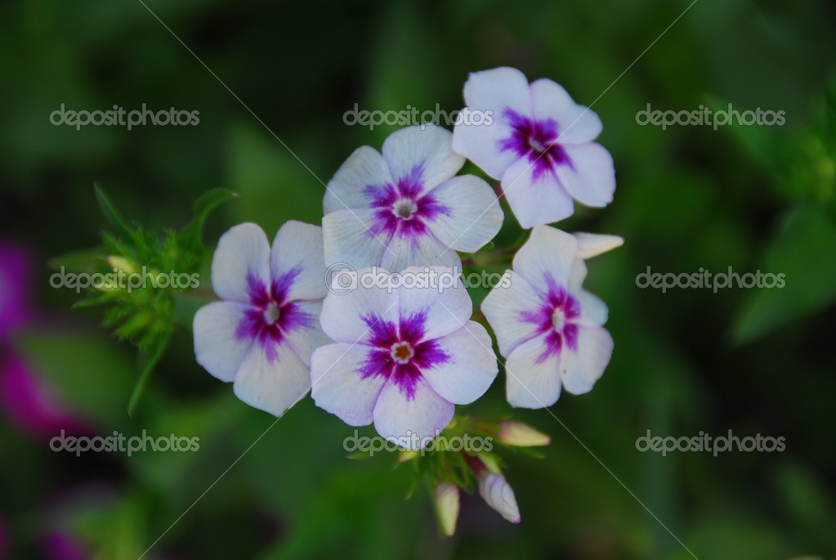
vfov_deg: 4.6
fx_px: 6976
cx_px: 418
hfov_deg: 6.9
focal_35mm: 300
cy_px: 280
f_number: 5.6
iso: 100
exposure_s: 1/45
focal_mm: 200
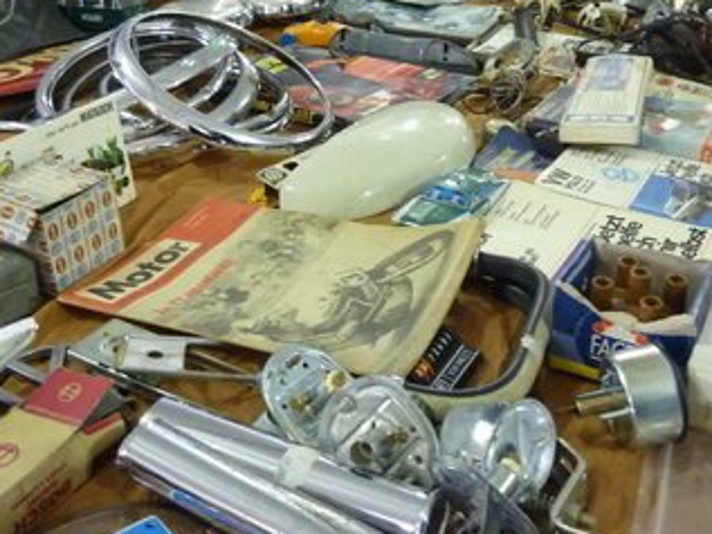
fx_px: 864
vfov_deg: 33.7
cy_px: 132
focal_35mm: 42
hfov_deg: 44.7
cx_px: 396
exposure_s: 1/10
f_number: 3.3
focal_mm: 4.1
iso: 400
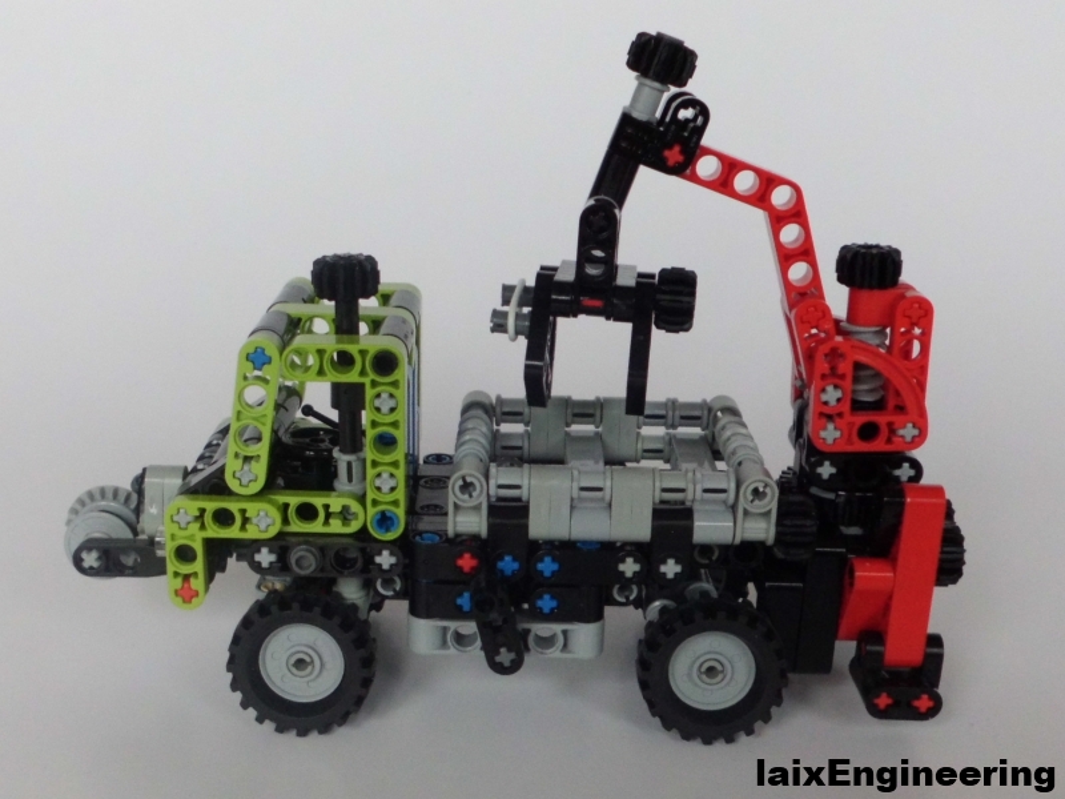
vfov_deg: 53.1
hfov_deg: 67.3
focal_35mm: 26
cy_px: 400
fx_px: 800
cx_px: 532
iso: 200
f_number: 3.2
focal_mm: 4.6
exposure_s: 1/100
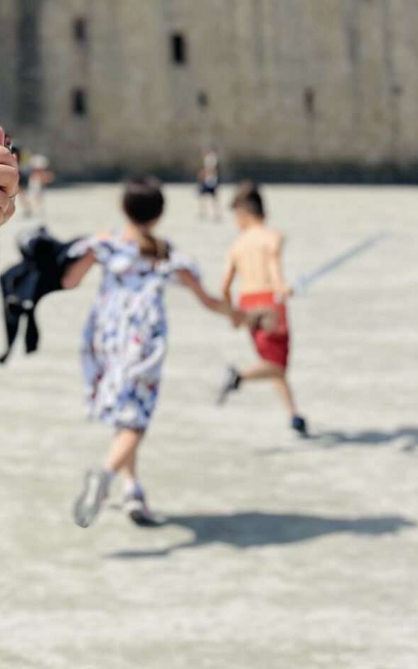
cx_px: -257
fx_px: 1367
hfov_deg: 15.6
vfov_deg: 25.9
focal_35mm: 75
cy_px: -18
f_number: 1.6
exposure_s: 1/4831
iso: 50
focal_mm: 4.2
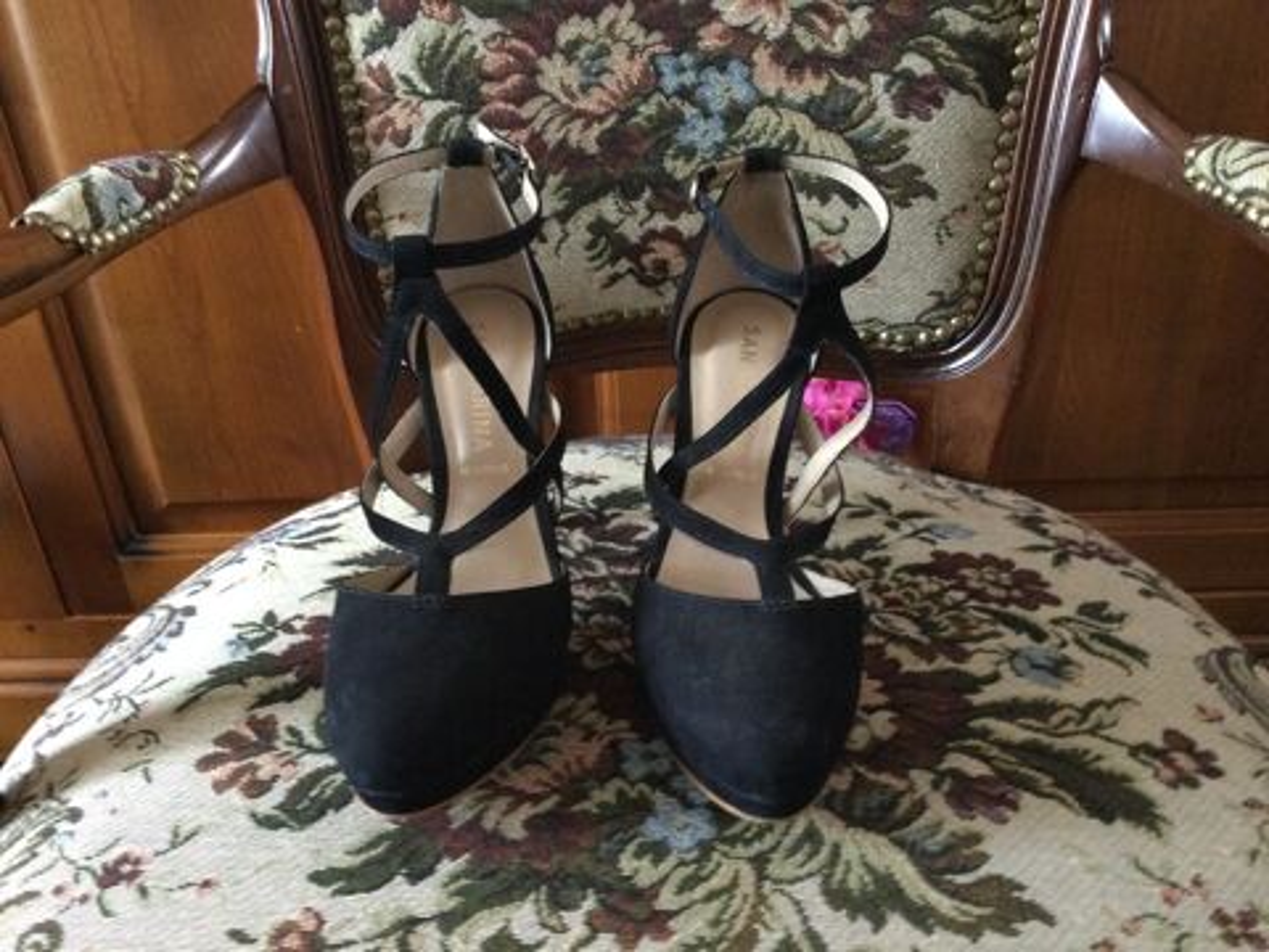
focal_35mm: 31
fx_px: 1136
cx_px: 634
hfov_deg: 58.4
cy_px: 476
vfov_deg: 45.4
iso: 400
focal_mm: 3.3
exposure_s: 1/17
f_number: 2.4
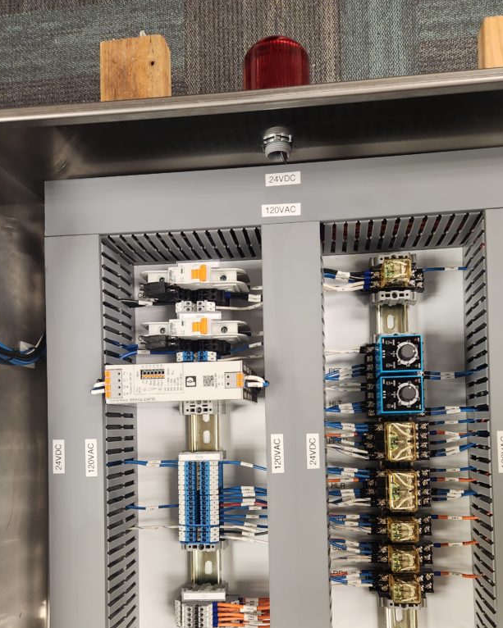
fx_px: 558
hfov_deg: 48.5
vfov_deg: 57.5
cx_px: 257
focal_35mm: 30
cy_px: 416
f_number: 1.8
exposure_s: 1/120
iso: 250
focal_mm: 5.4
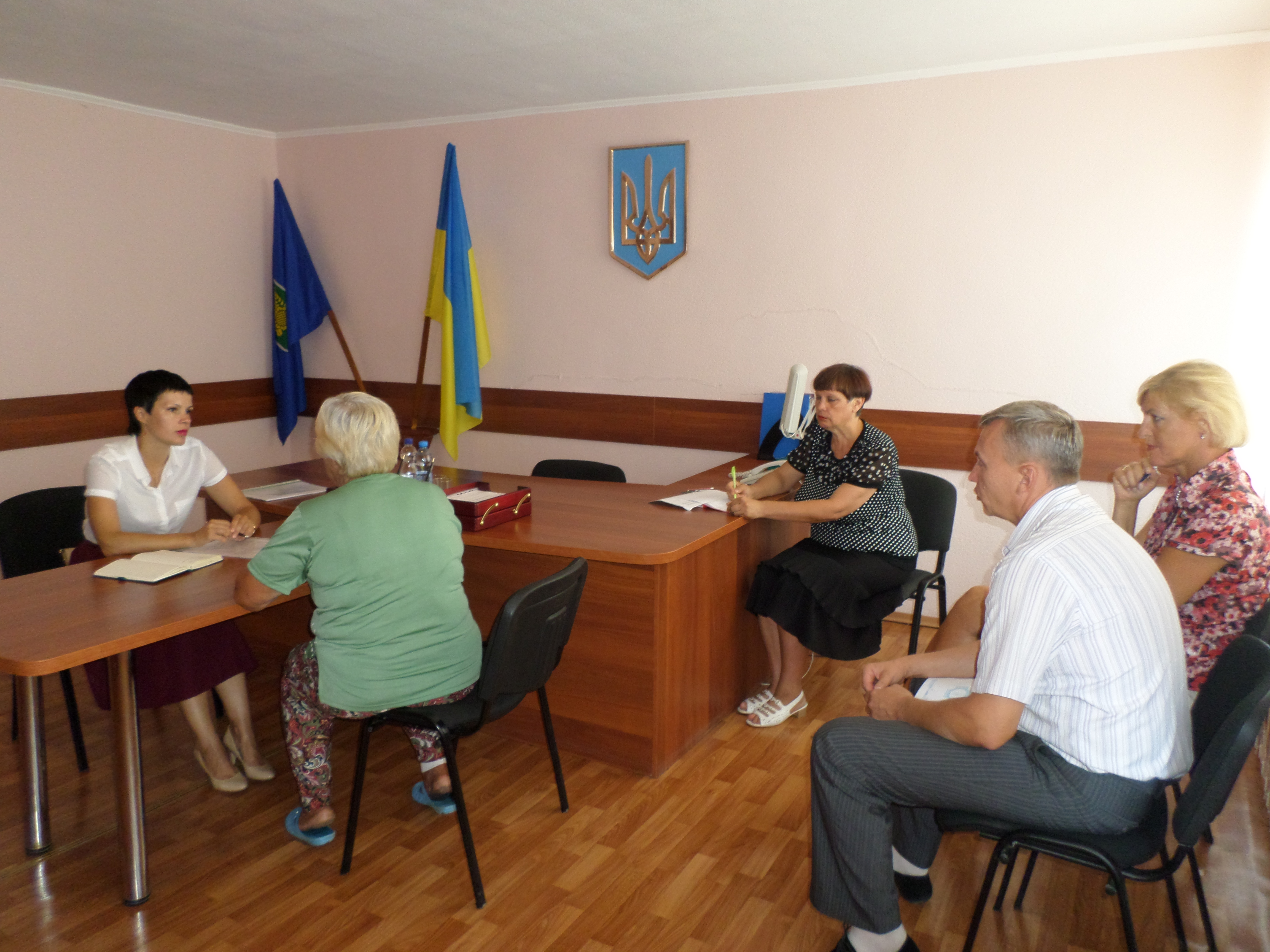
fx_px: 917
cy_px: 476
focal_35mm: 25
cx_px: 635
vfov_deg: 54.9
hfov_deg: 69.4
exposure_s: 1/30
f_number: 2.5
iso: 160
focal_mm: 4.5
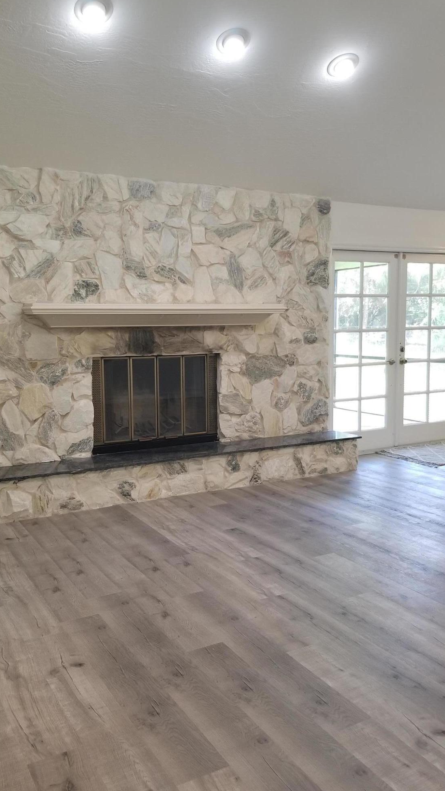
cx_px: 209
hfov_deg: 40.2
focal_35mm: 29
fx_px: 608
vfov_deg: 66.1
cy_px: 400
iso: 160
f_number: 1.7
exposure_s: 1/60
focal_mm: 4.25
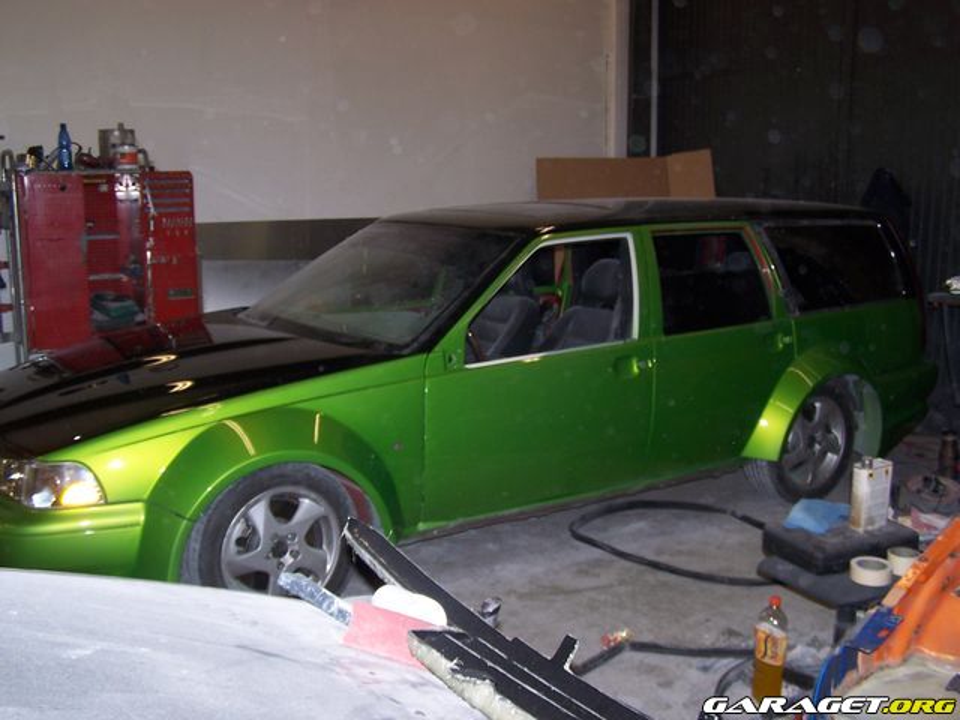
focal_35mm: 38
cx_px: 480
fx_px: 1054
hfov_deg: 49.0
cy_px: 360
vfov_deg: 37.7
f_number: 2.8
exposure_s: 1/60
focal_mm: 6.3
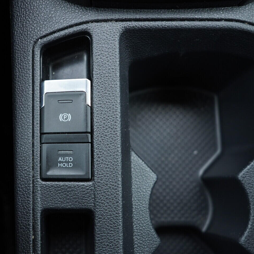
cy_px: 127
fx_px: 382
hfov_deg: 36.1
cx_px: 69
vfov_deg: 36.8
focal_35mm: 46
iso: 320
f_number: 2.8
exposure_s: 1/40
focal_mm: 24
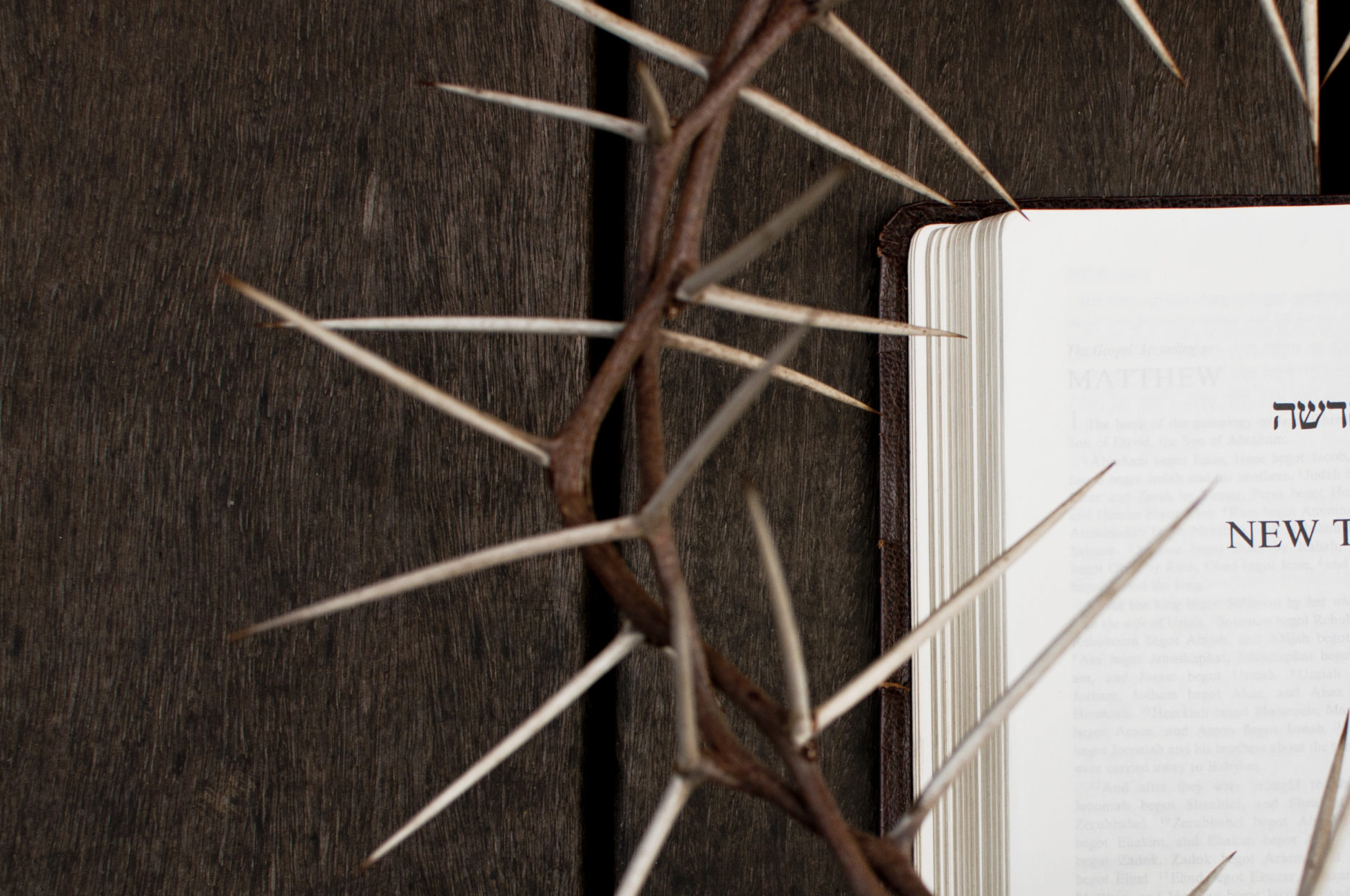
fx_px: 2685
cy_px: 586
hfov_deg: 28.0
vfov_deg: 18.9
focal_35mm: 72
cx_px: 901
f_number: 4.5
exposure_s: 1/500
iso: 200
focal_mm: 35
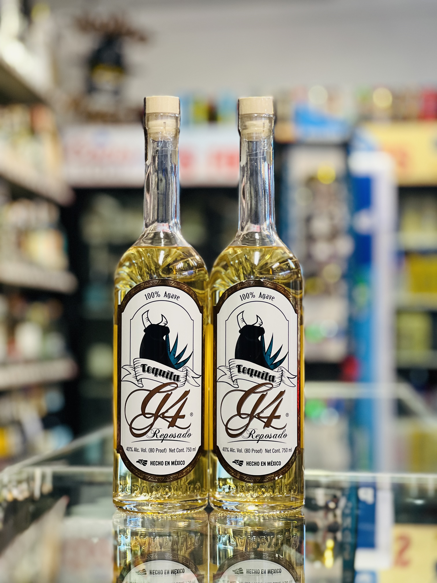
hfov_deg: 19.1
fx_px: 1296
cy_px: 292
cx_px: 218
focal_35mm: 77
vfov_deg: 25.3
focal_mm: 9
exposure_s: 1/40
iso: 200
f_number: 2.8
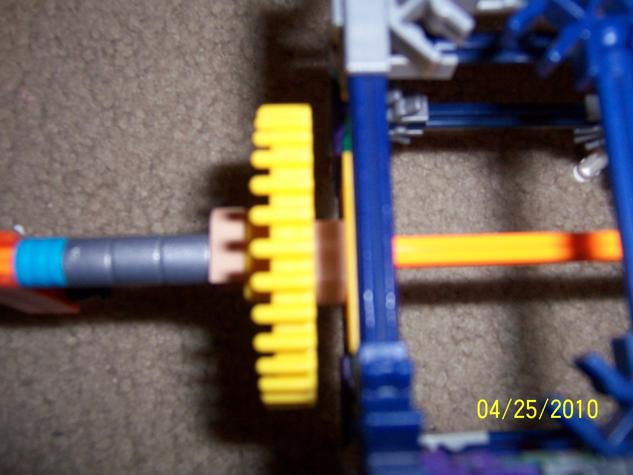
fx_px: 603
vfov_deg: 42.9
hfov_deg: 55.4
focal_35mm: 33
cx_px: 316
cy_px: 238
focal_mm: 5.5
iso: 140
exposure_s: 1/60
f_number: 2.8
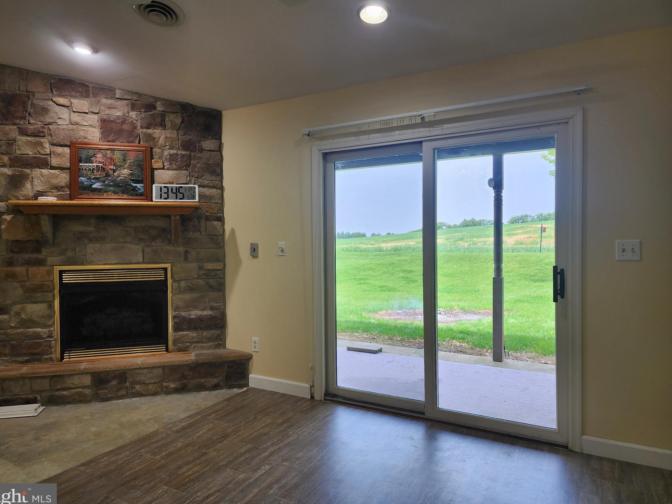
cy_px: 249
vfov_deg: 56.8
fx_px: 466
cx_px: 322
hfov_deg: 71.6
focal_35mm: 24
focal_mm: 6.4
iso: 32
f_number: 1.8
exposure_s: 1/120
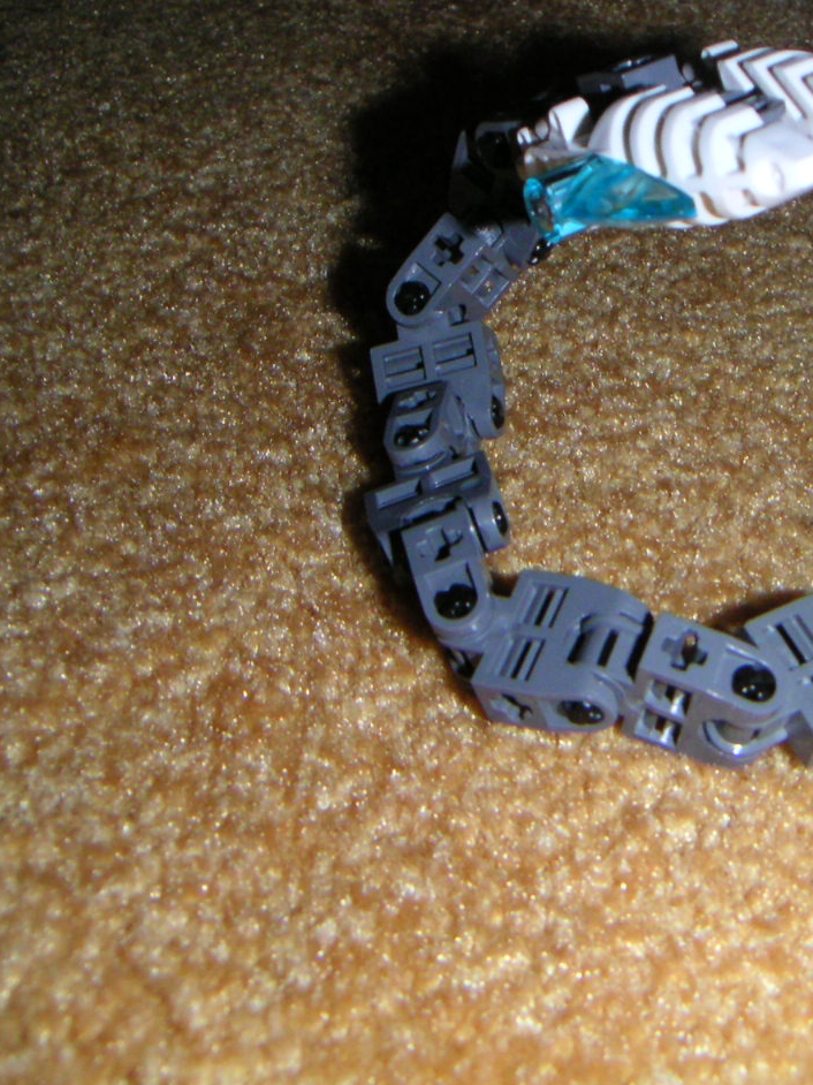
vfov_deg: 36.2
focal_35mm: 53
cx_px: 638
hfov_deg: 27.0
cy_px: 534
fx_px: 1660
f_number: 6.7
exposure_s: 1/45
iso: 200
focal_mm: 5.1
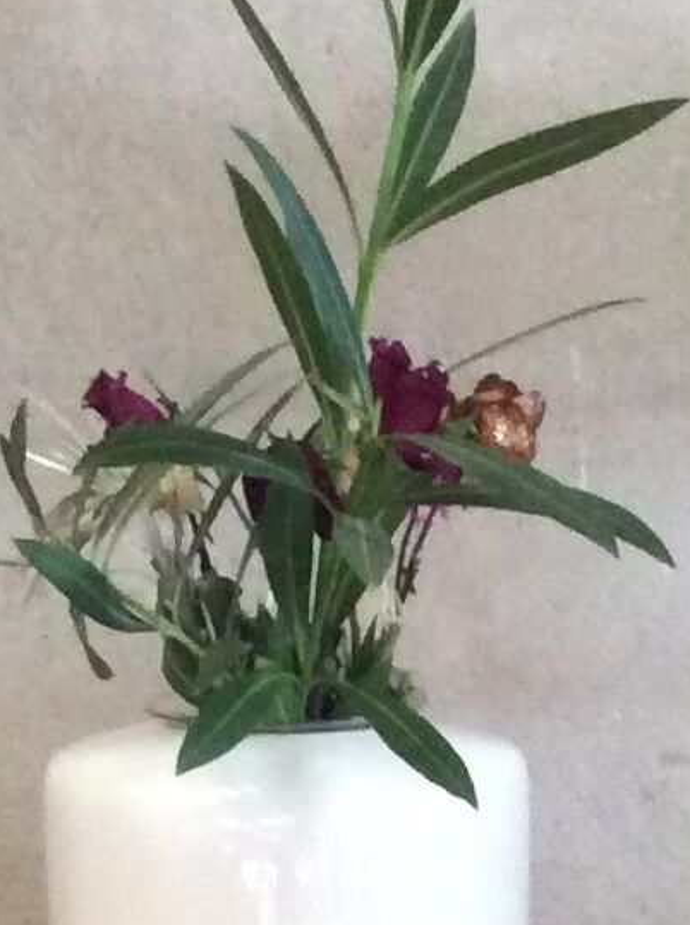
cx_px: 419
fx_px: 4108
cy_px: 1381
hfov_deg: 9.6
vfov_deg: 12.2
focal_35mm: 154
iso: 250
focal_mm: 3.3
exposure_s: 1/17
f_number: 2.4
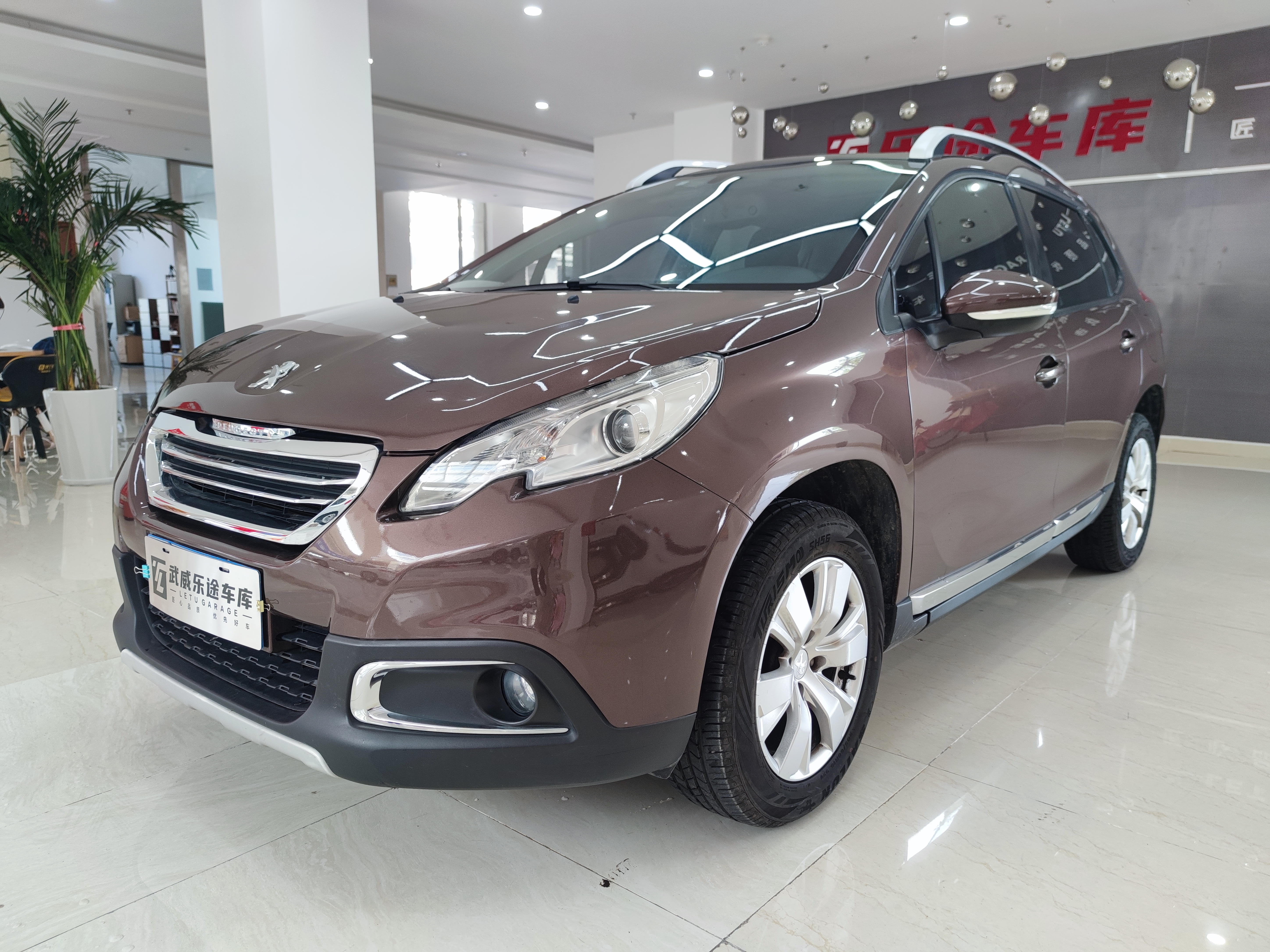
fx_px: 881
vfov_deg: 56.8
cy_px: 476
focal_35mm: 24
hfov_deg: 71.6
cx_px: 635
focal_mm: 6.72
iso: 77
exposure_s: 1/100
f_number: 1.69
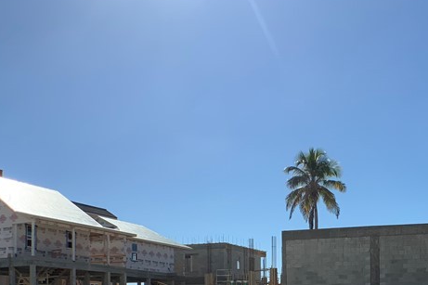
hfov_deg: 29.4
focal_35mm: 67
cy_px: 343
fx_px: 796
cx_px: 344
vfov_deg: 19.1
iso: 20
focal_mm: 3
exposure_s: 1/3788
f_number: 1.8
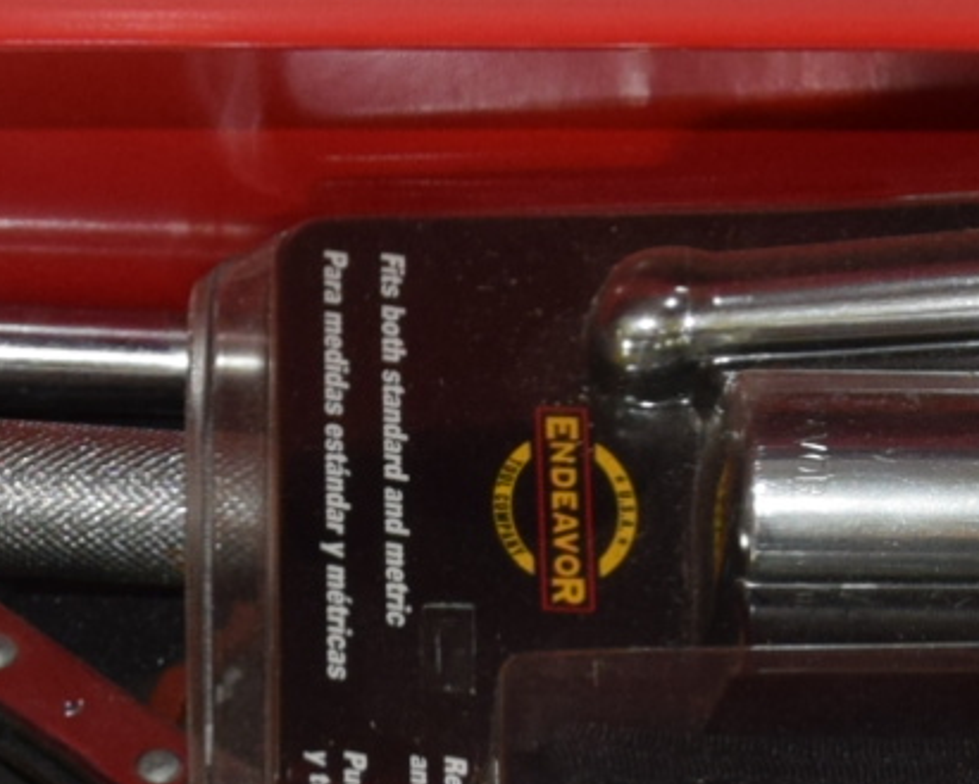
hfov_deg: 9.0
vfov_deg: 7.1
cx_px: 405
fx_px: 6243
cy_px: 953
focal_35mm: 215
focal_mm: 21
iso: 560
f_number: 3.8
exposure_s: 1/30
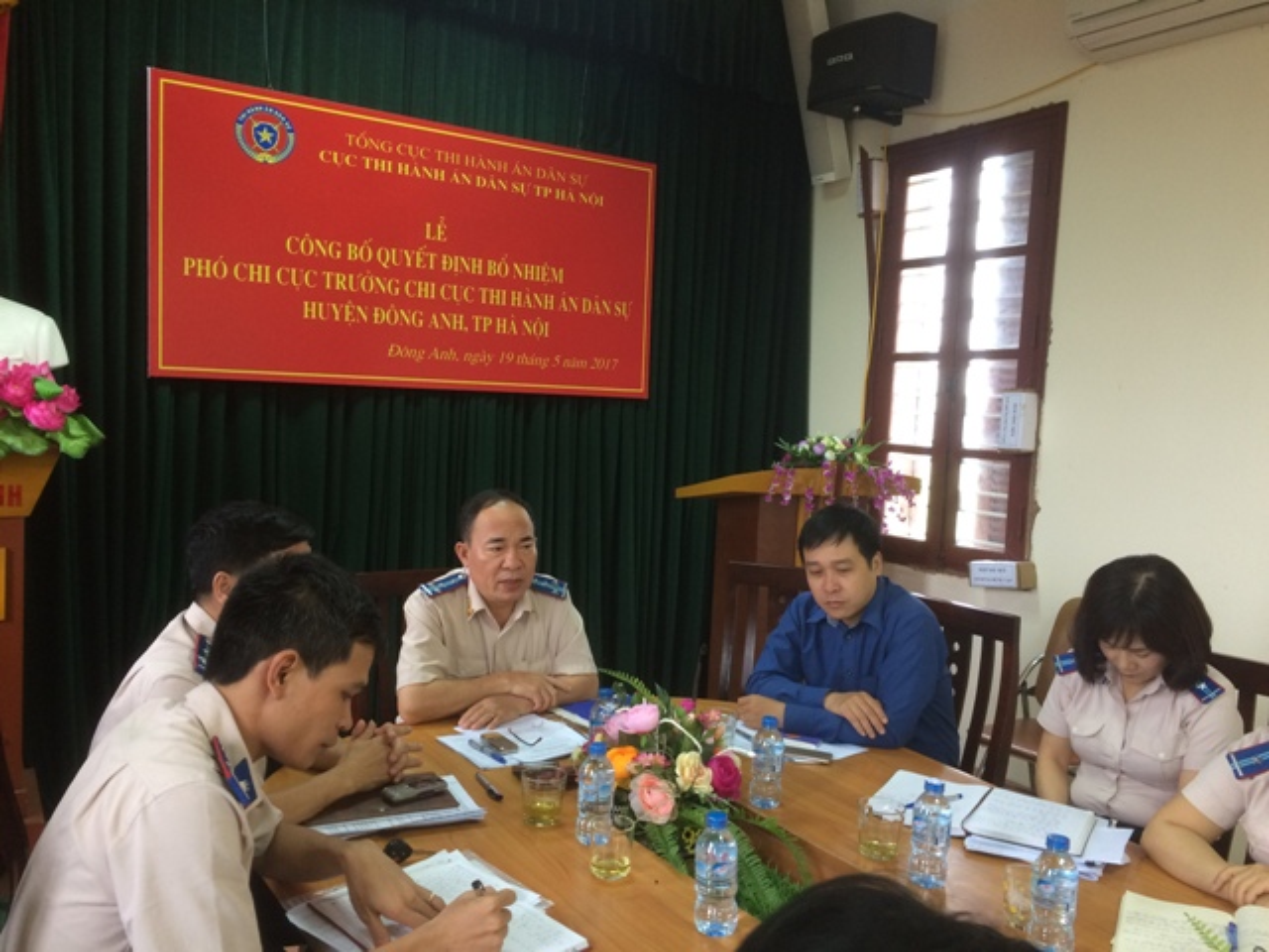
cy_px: 476
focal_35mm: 29
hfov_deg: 61.7
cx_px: 634
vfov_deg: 48.2
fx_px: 1063
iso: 125
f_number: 2.2
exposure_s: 1/33
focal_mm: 4.15
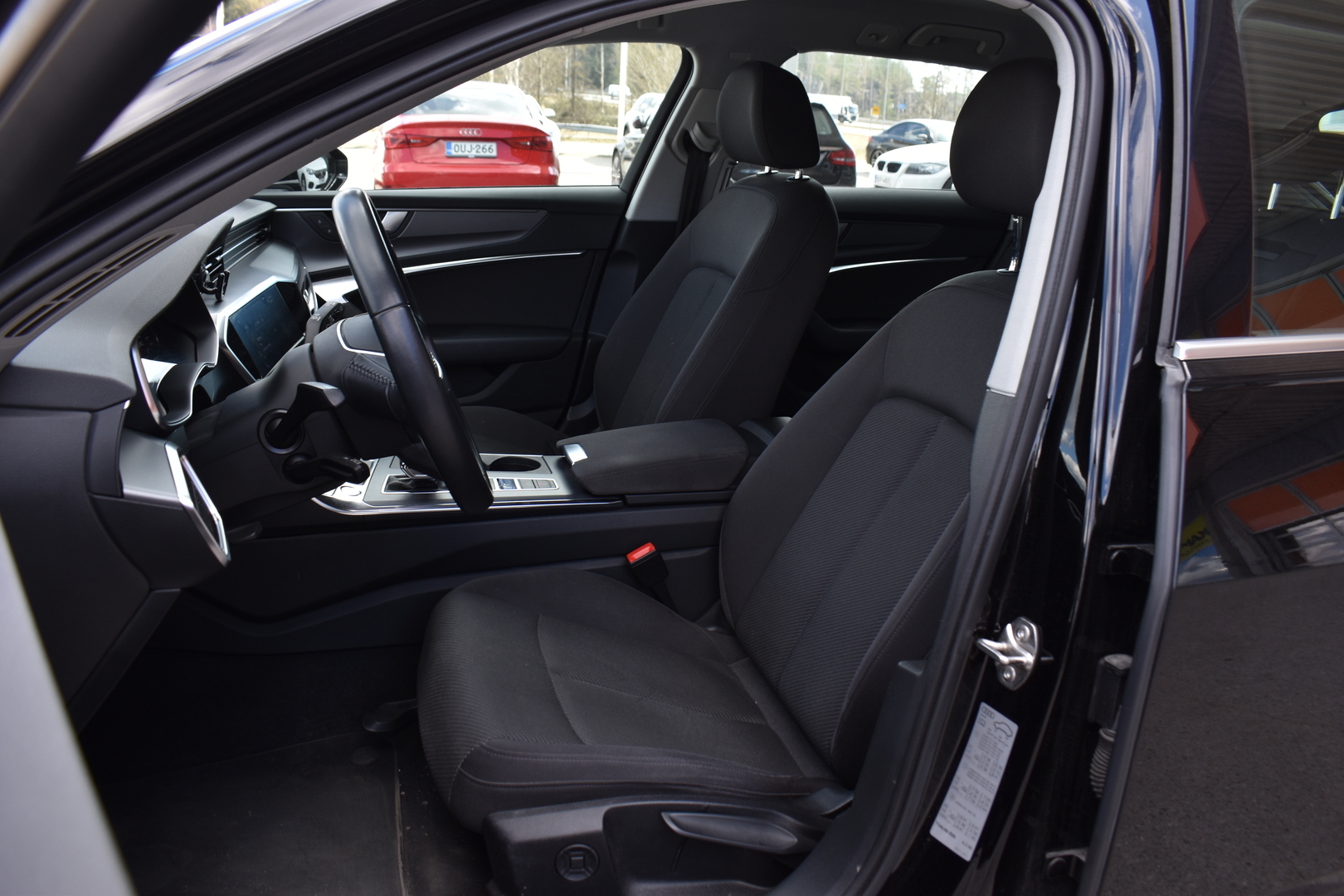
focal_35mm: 27
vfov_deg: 47.9
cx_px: 672
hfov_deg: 67.4
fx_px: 1008
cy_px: 448
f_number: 5.6
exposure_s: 1/180
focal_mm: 18
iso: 200
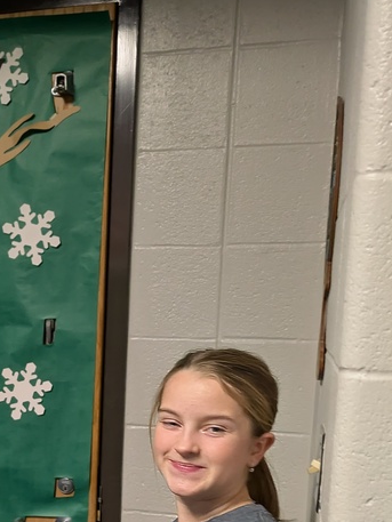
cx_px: -1
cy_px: 437
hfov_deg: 24.9
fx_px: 845
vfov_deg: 33.1
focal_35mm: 56
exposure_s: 1/40
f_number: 1.89
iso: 562
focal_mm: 5.43
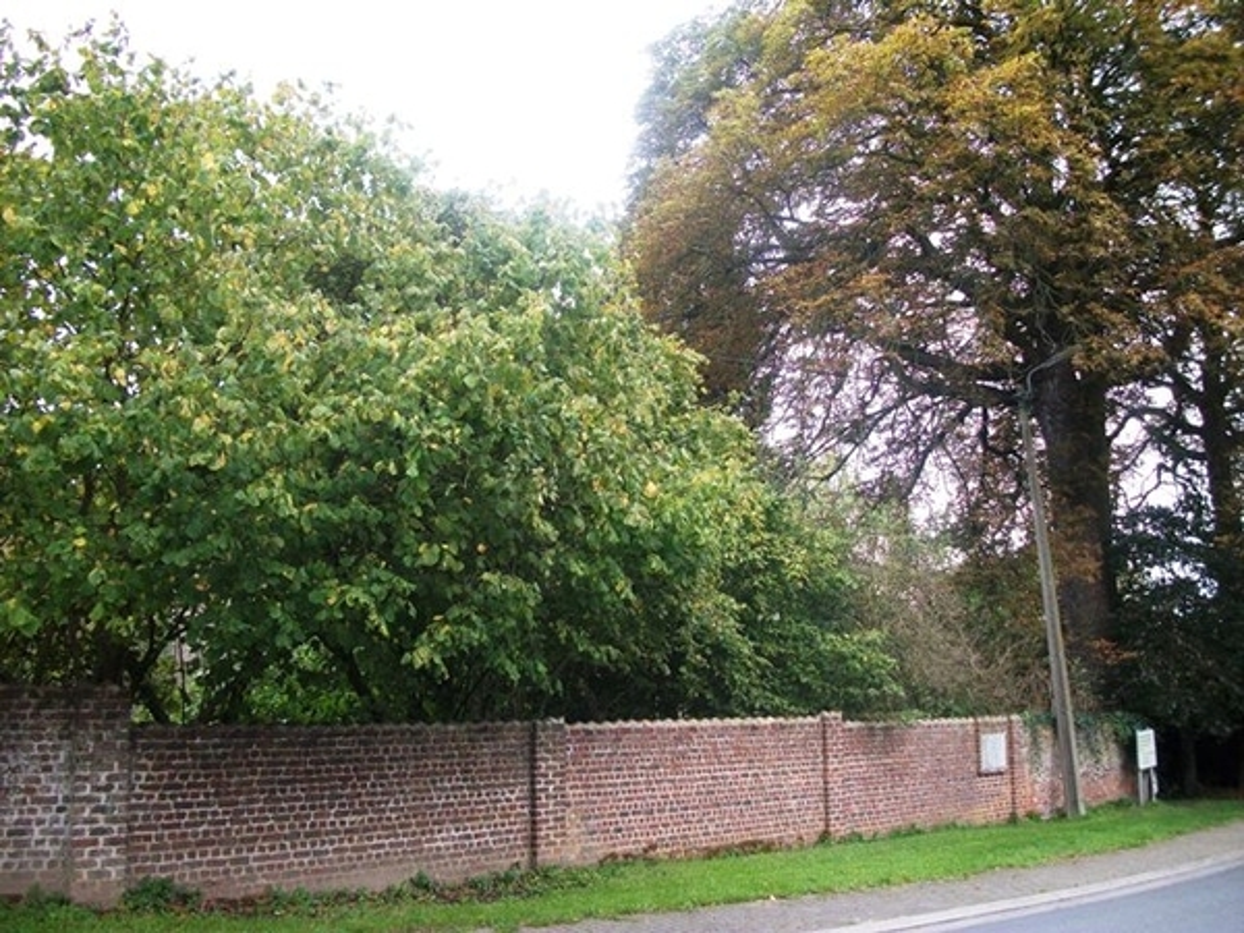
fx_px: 1150
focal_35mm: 32
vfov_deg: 44.2
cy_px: 466
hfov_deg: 56.8
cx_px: 622
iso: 188
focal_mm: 5.7
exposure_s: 1/125
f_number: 2.9
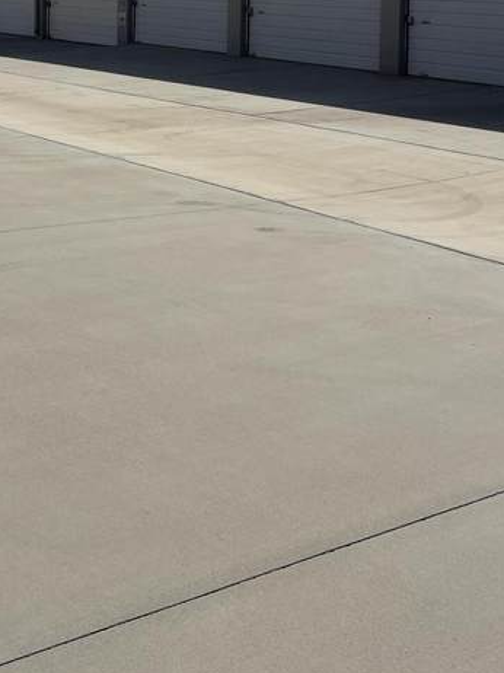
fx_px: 1010
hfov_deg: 27.6
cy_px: 39
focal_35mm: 52
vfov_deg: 34.3
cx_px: 125
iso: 32
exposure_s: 1/10989
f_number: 1.6
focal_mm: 5.1
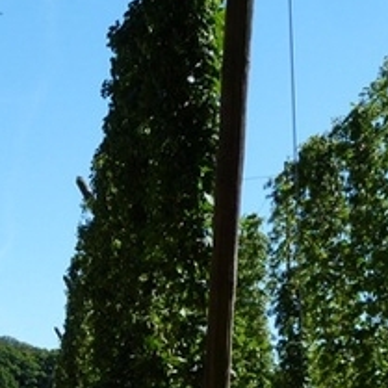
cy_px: 397
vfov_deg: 18.0
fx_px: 1192
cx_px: -104
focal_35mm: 94
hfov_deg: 17.4
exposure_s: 1/250
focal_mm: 6.7
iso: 80
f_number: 5
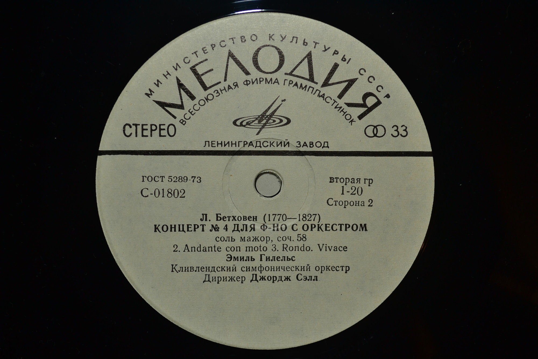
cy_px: 180
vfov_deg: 25.1
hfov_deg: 36.9
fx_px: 807
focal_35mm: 54
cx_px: 269
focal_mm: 36
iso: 100
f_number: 5
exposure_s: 1/60
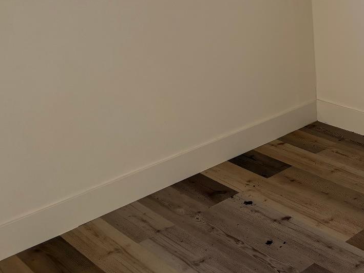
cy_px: -9
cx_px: 368
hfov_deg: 32.1
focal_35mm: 55
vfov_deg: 25.1
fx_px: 578
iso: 64
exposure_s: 1/791
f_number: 1.6
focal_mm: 5.96
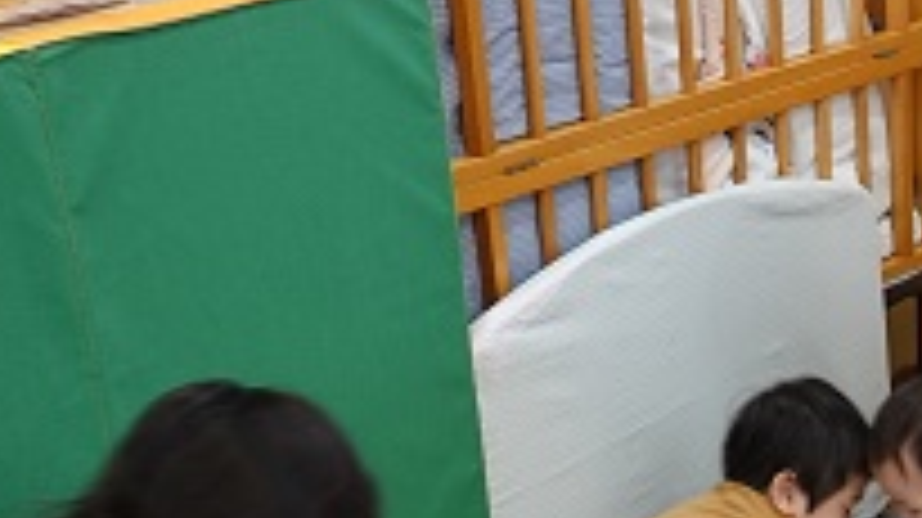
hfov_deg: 18.6
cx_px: 1480
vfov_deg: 11.2
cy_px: 1025
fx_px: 2394
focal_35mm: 98
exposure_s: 1/30
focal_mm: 8.8
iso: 125
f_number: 2.4
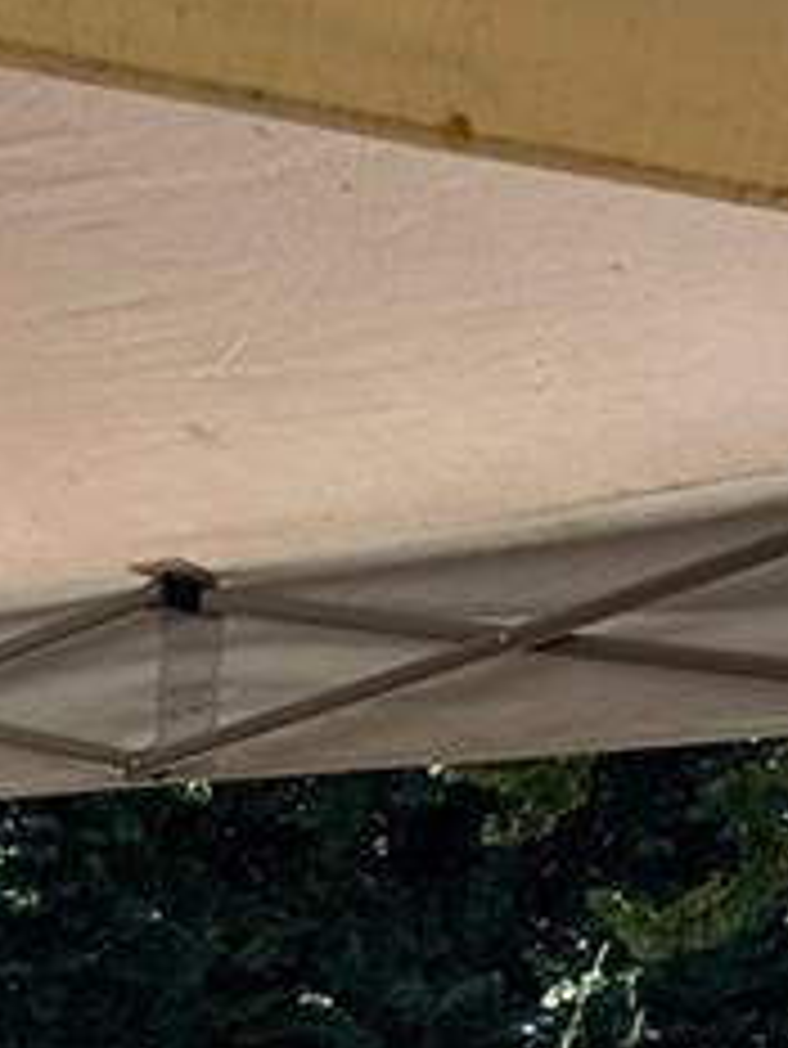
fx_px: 4063
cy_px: 1745
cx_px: -1076
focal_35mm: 134
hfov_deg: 9.8
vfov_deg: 13.5
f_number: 1.5
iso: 50
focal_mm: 5.7
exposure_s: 1/2045
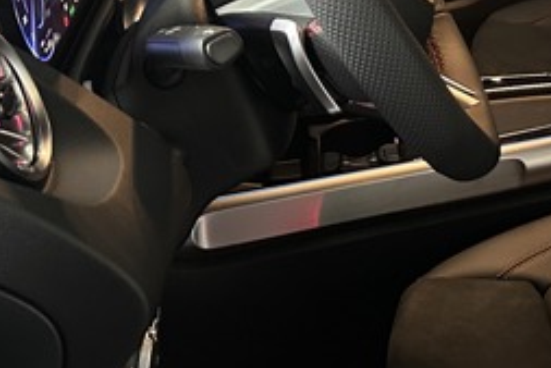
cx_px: 671
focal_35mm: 79
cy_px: 17
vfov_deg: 17.0
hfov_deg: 23.4
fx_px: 1210
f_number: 1.78
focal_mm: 6.86
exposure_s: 1/33
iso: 1000
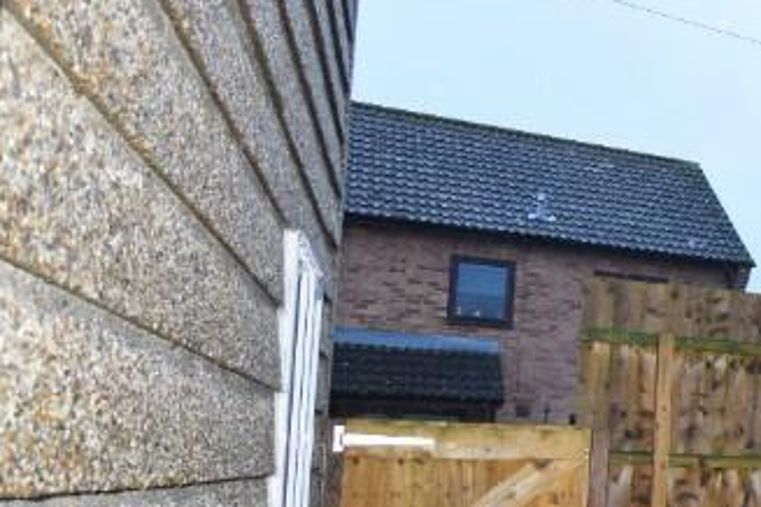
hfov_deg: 28.8
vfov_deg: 28.3
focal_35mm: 47
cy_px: 369
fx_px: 993
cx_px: 1112
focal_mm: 10
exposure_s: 1/80
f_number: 4.5
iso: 800
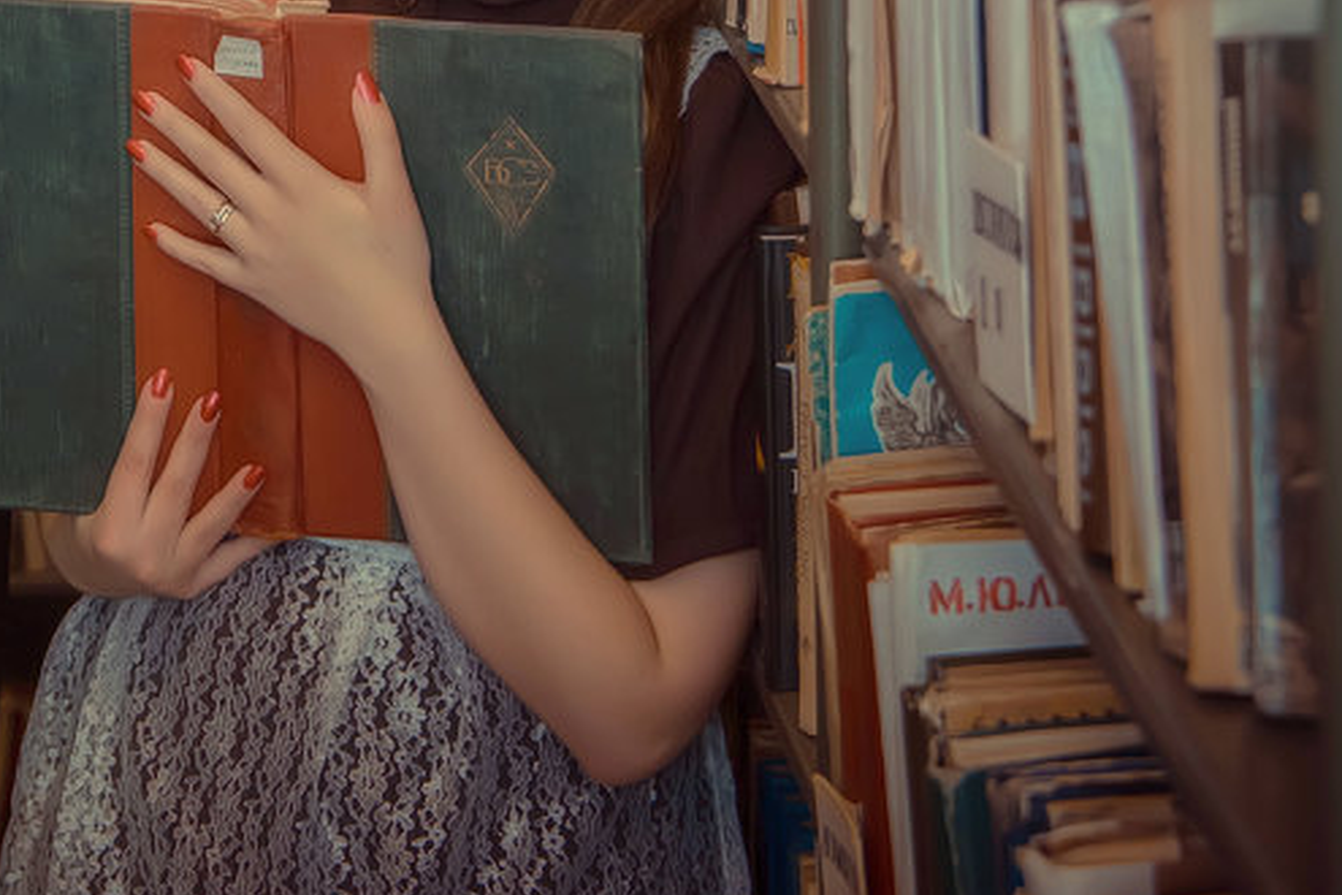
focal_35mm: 165
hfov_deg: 12.3
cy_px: -175
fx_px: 6150
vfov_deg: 8.2
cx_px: 72
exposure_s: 1/80
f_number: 4.8
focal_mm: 68
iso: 400
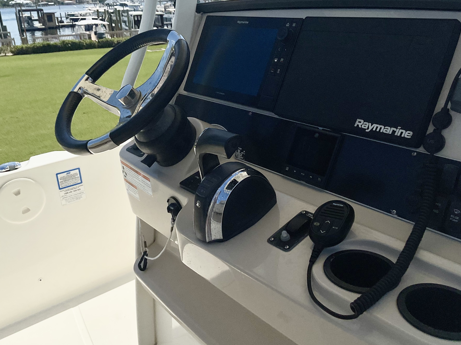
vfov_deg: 42.9
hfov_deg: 55.3
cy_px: 166
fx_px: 439
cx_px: 247
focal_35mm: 33
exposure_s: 1/16393
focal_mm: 3
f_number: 1.8
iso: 20
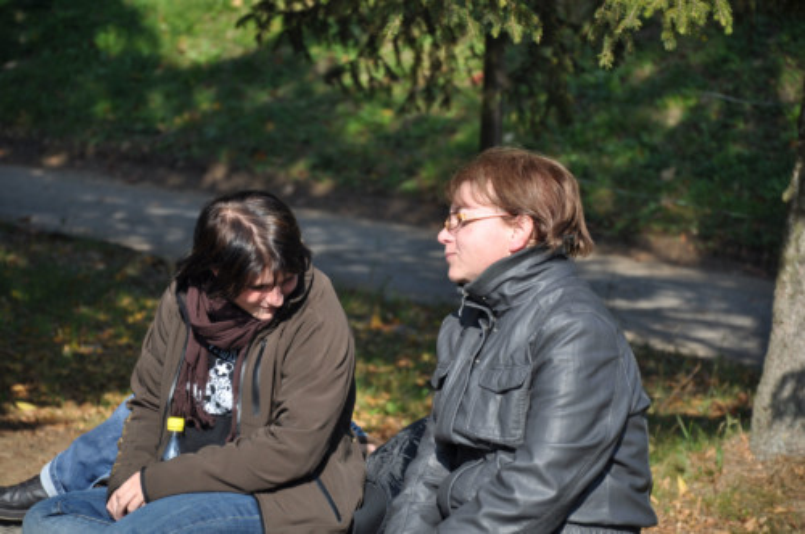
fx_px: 3517
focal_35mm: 158
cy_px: 267
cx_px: 402
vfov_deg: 8.7
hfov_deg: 13.1
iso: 200
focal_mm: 105
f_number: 5.6
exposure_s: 1/500
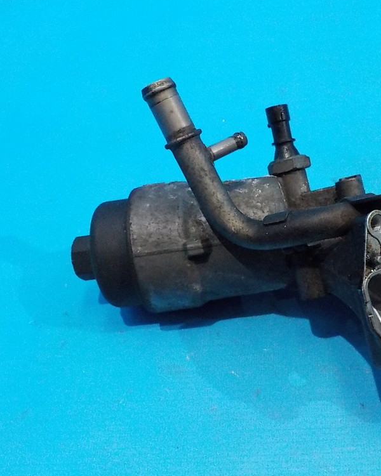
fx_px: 564
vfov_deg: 45.8
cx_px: 284
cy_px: 234
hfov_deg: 36.5
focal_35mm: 40
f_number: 3.3
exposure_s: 1/100
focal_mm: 4.1
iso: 800
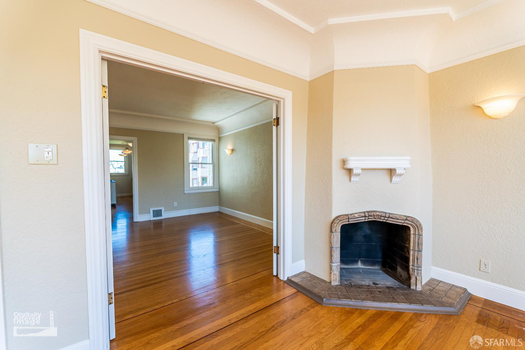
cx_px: 262
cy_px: 175
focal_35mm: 14
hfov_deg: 104.2
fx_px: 204
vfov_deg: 81.2
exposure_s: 1/1000
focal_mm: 14
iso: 800
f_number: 4
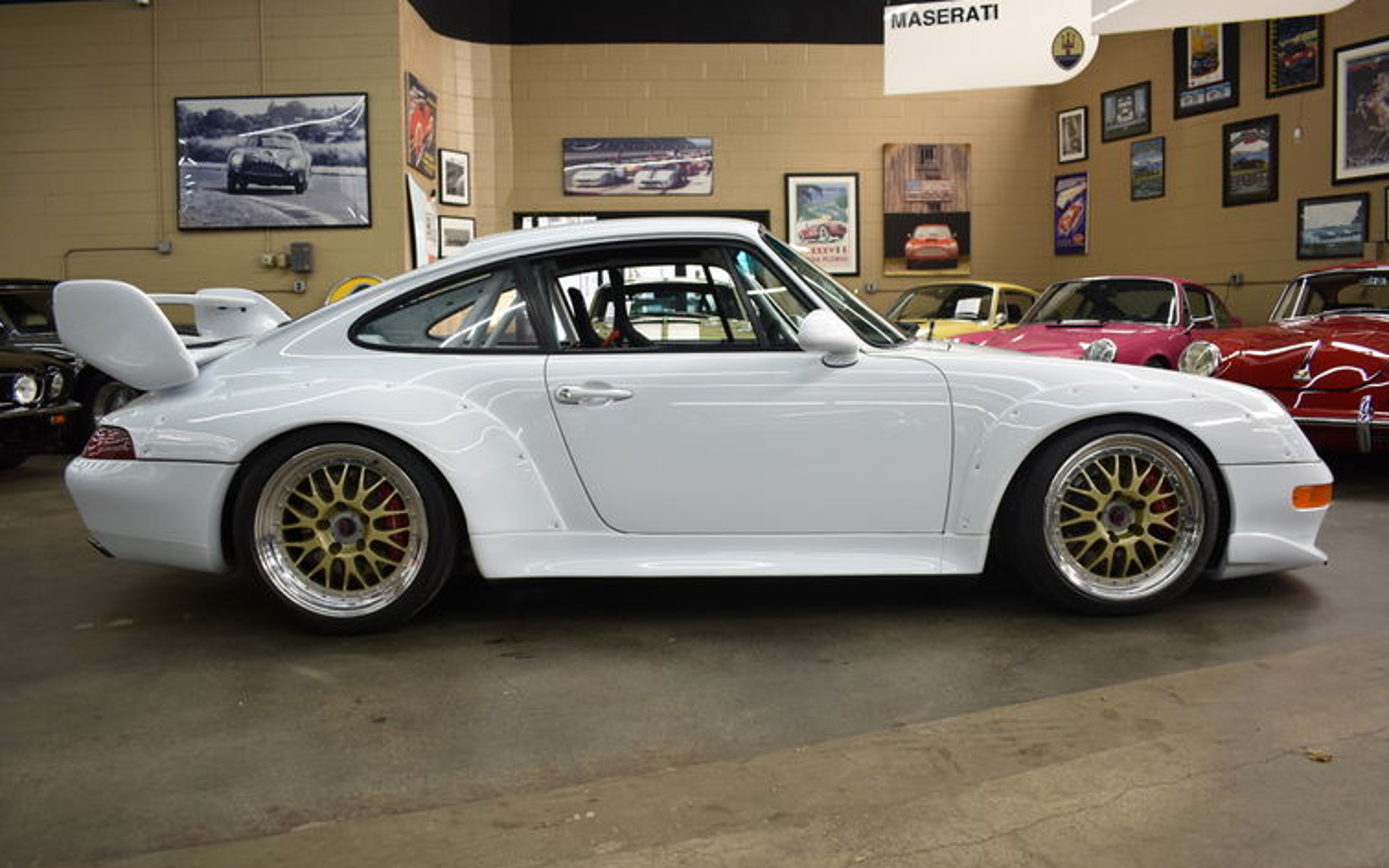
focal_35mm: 28
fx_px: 1060
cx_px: 692
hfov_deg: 66.5
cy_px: 440
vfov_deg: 44.5
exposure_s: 1/30
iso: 140
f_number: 3.5
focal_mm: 18
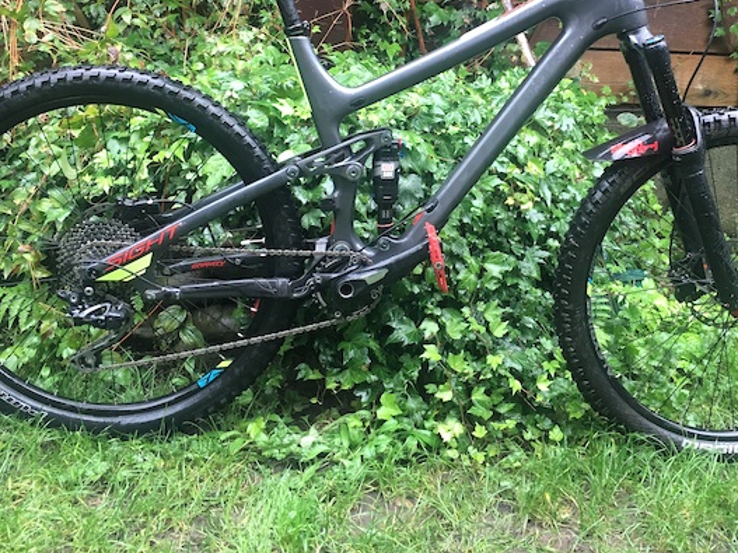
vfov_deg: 32.3
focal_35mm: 44
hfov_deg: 42.7
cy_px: 144
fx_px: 938
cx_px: 447
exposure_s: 1/30
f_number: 2.2
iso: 80
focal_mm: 4.15
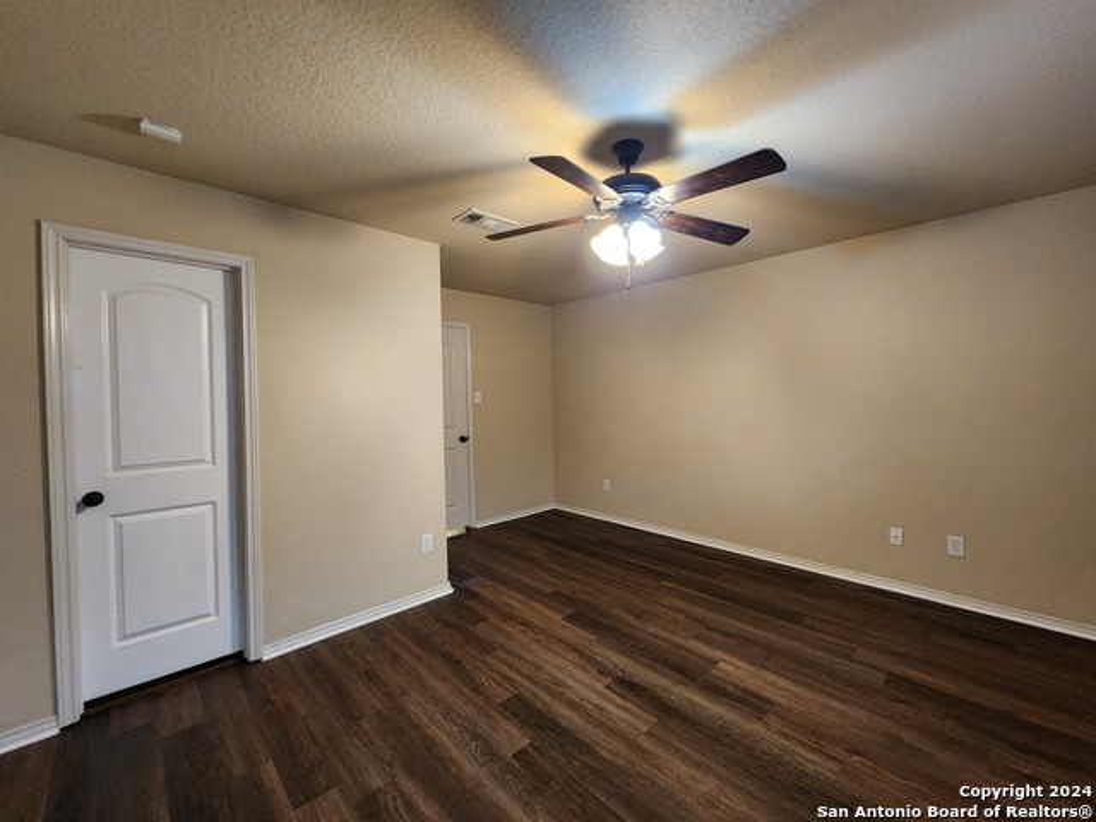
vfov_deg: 89.9
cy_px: 411
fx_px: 412
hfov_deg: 106.2
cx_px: 548
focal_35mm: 13
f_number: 2.2
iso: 400
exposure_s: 1/30
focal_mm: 2.2
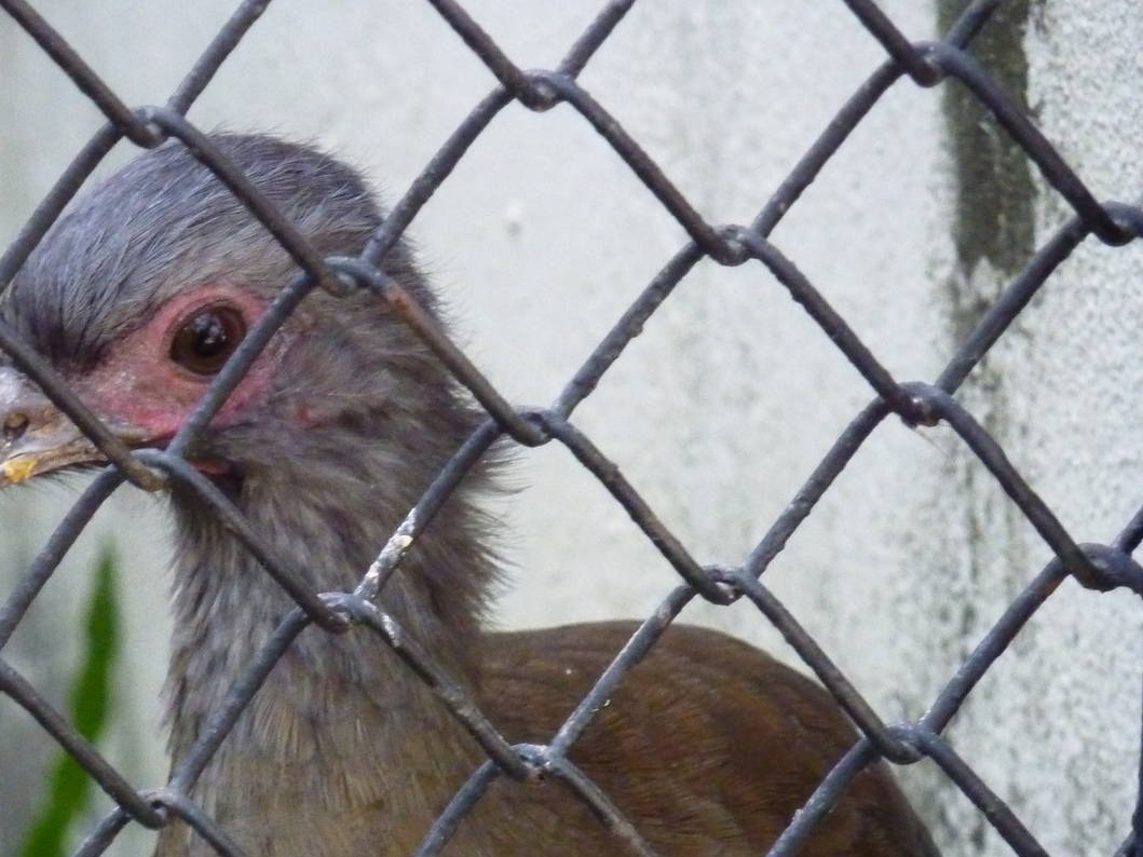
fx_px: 9079
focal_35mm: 275
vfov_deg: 5.4
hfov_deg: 7.2
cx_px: 285
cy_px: 579
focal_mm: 29.9
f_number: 4.5
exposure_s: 1/100
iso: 800
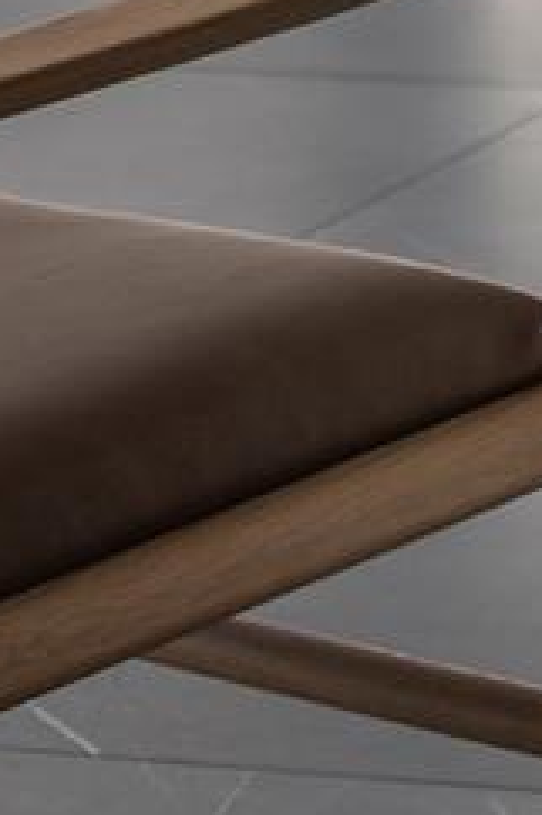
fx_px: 5947
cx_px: -673
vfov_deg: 7.8
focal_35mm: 263
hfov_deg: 5.1
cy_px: 143
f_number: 4
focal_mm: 45
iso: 100
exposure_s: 1/400
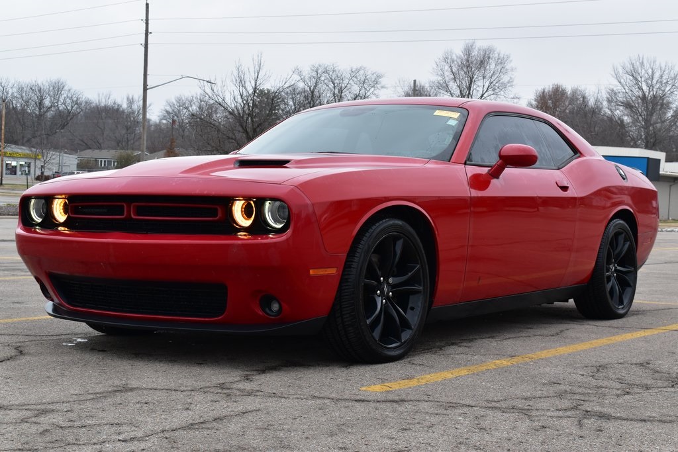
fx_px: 1130
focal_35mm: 60
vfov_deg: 22.6
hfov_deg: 33.4
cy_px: 226
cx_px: 339
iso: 400
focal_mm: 40
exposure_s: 1/125
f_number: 9
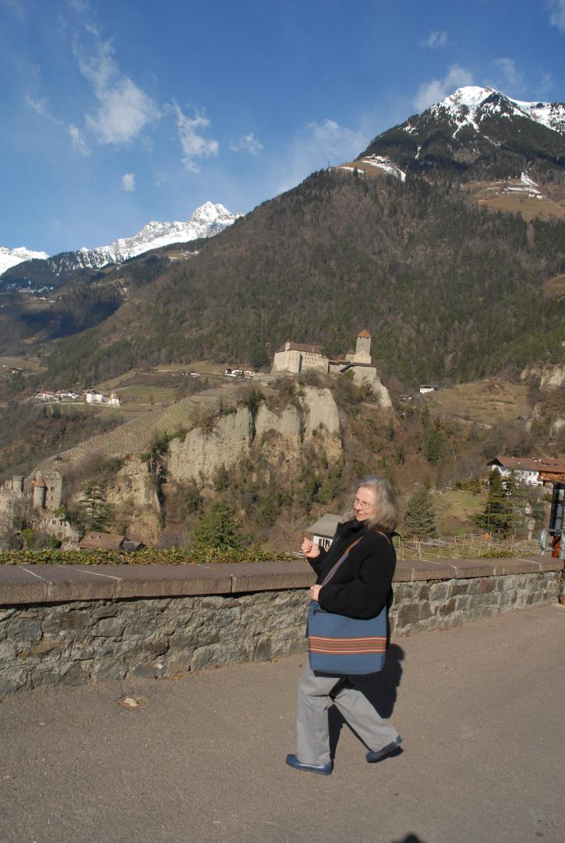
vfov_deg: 67.3
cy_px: 422
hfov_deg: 48.1
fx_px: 634
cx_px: 282
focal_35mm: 27
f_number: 8
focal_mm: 18
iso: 100
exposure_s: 1/250
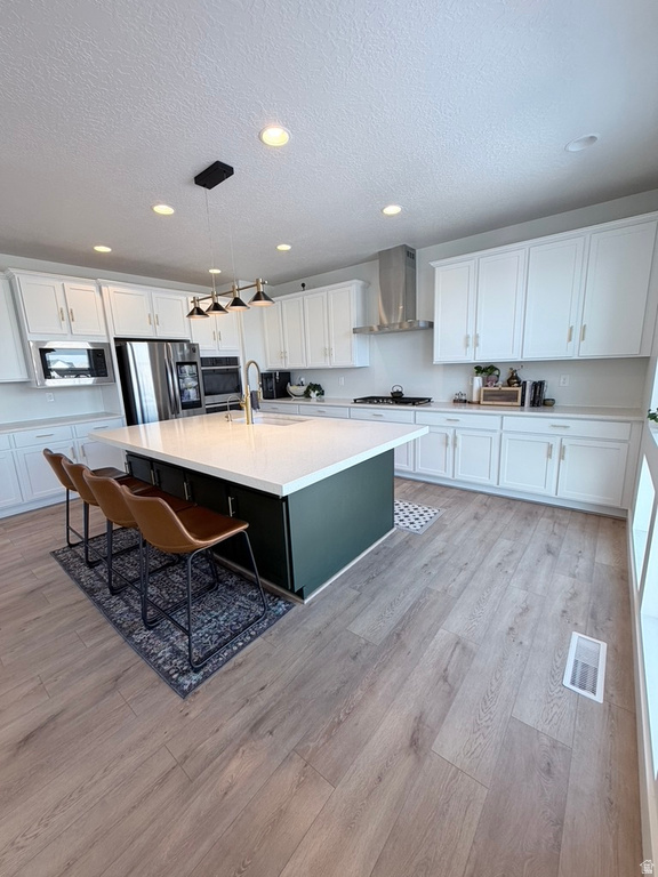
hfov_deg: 85.7
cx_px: 329
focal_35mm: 14
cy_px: 438
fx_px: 355
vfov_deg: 102.1
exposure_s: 1/120
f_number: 2.2
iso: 125
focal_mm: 2.22
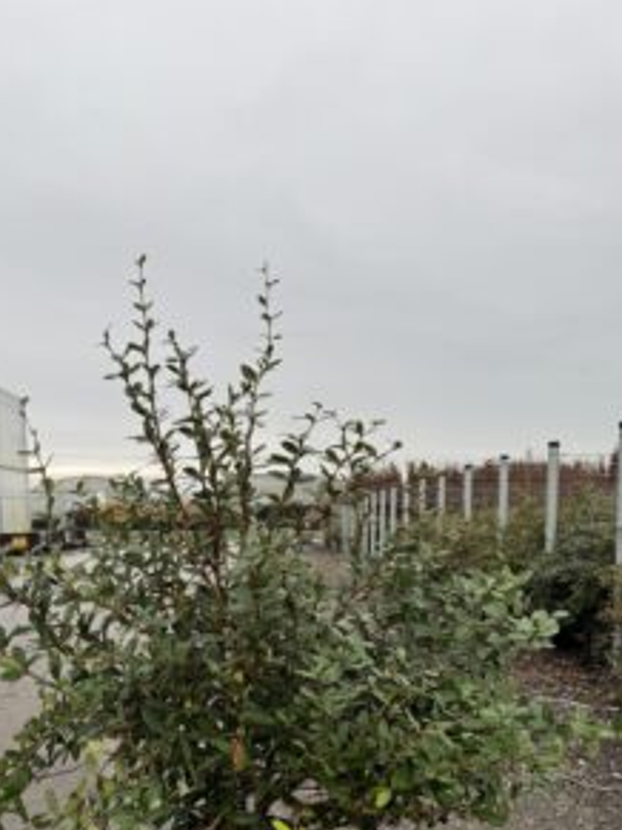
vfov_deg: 54.1
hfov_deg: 42.6
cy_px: 565
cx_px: 231
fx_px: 791
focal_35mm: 33
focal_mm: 6.76
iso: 80
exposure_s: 1/567
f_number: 1.78
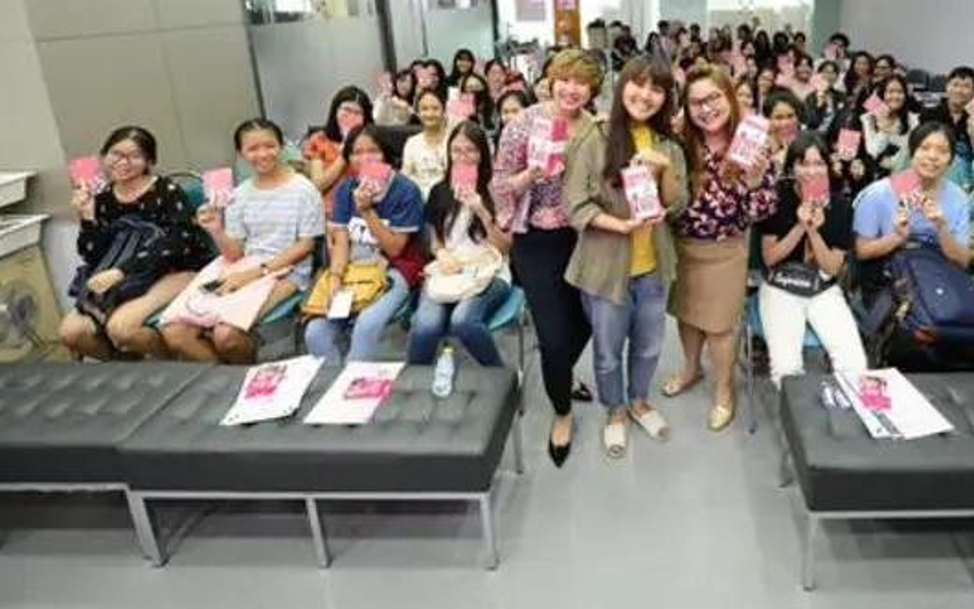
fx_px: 557
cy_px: 138
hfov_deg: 79.5
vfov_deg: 54.1
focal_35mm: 21
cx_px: 652
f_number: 4
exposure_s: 1/100
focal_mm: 14
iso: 3200
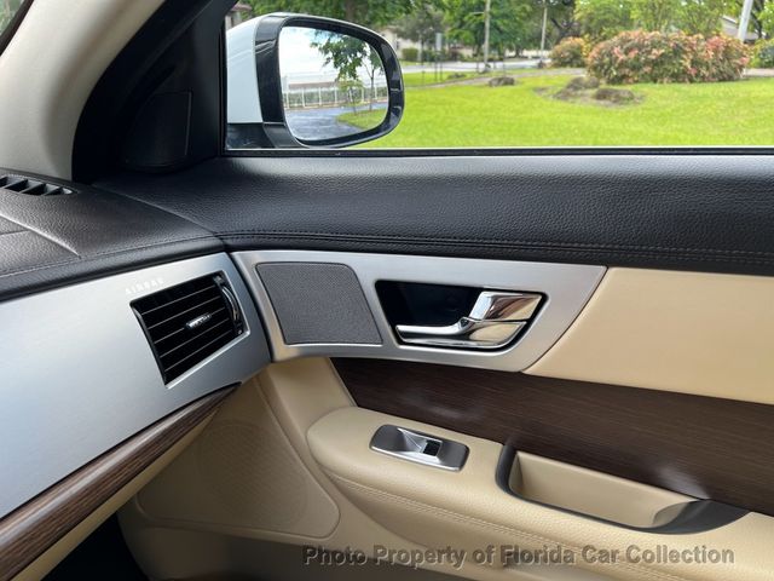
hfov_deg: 67.3
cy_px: 290
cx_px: 387
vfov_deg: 53.1
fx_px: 581
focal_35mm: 26
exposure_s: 1/265
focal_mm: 5.7
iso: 40
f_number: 1.5
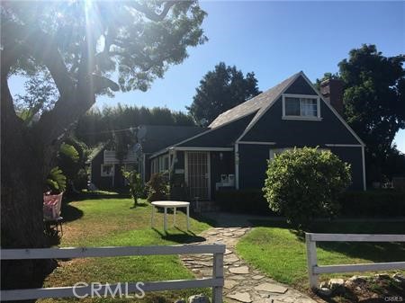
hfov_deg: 61.7
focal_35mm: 29
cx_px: 202
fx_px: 339
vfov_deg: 48.2
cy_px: 152
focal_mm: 4.15
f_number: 2.2
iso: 25
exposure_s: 1/2137
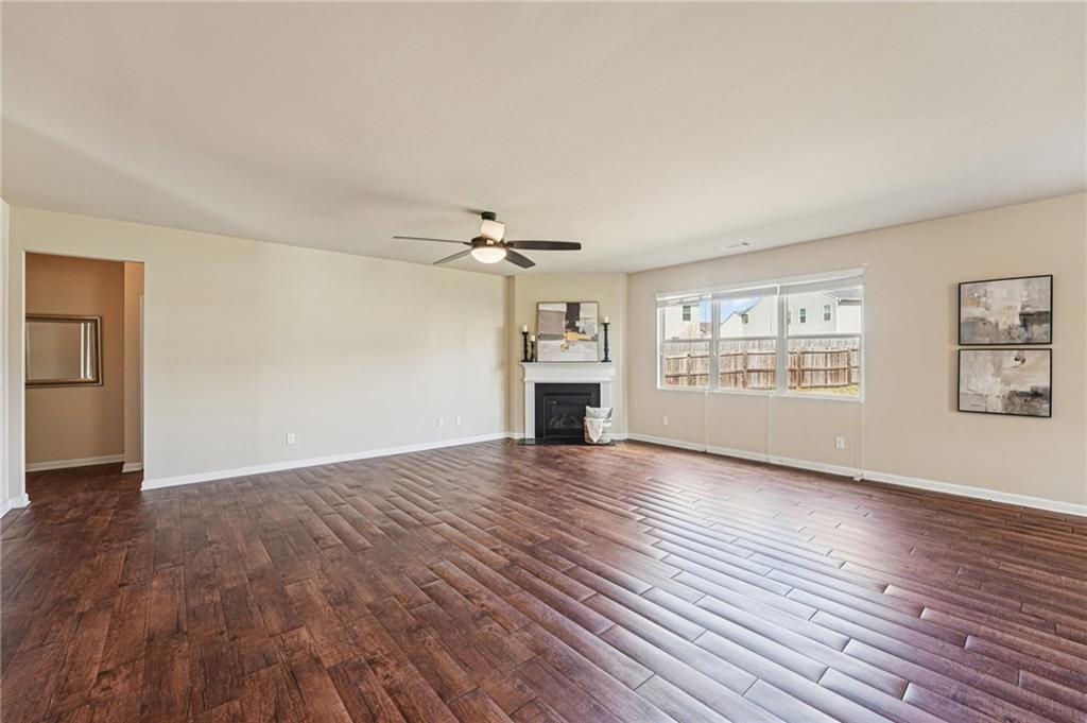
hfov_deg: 102.0
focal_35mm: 15
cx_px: 544
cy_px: 362
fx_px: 440
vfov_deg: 78.7
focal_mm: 14.6
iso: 250
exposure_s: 1/10
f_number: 8
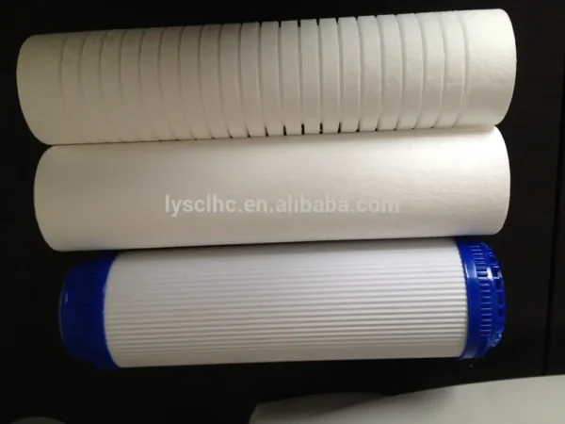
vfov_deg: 40.7
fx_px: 571
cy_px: 212
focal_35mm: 35
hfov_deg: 52.6
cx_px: 282
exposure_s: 1/20
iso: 100
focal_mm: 4.28
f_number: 2.4
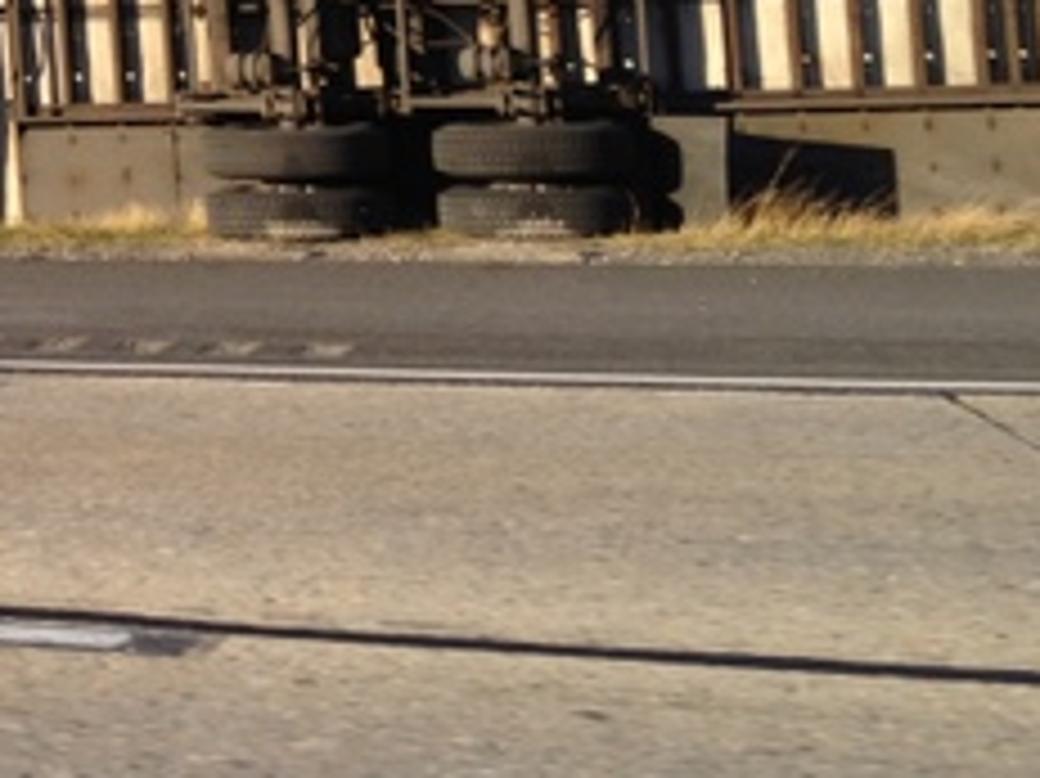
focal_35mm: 97
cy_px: 99
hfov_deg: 19.0
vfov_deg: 15.1
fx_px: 2913
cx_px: -252
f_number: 2.4
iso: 64
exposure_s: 1/986
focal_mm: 4.28
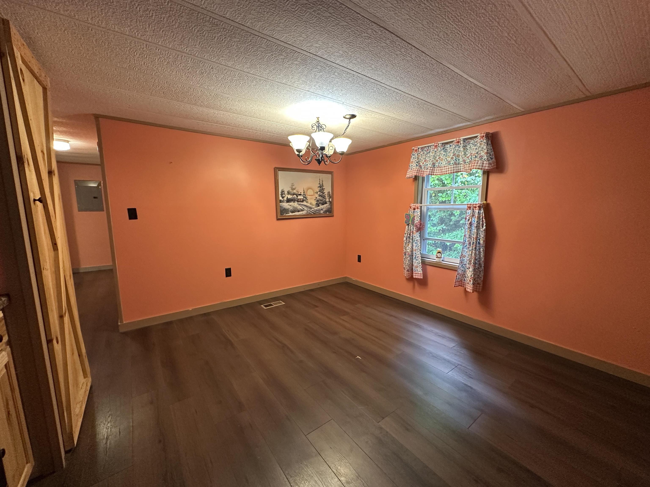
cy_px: 244
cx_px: 325
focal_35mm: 14
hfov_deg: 102.1
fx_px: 263
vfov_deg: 85.7
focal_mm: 2.22
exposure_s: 1/60
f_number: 2.2
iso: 400
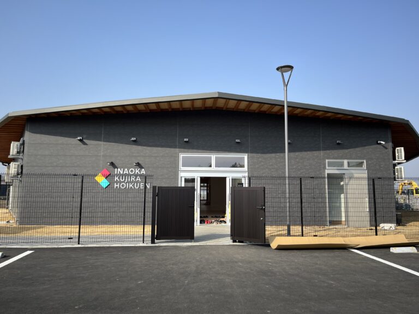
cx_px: 210
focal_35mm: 26
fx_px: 315
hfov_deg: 67.3
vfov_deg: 53.1
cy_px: 157
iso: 50
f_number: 1.6
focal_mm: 5.1
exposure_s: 1/2268
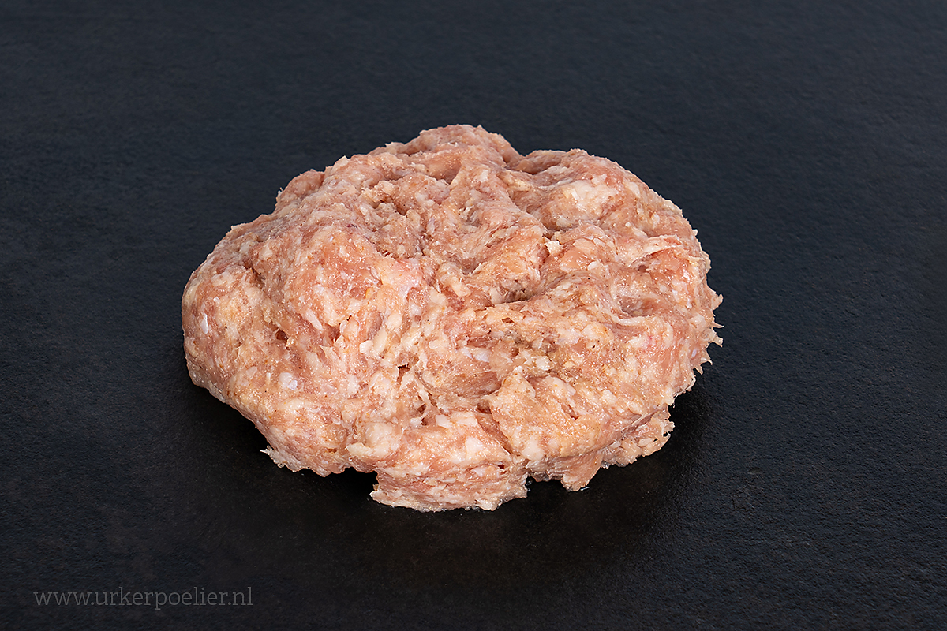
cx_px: 474
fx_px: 2131
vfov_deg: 16.9
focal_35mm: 81
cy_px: 316
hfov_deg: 25.1
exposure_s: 1/160
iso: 100
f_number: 9
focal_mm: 81
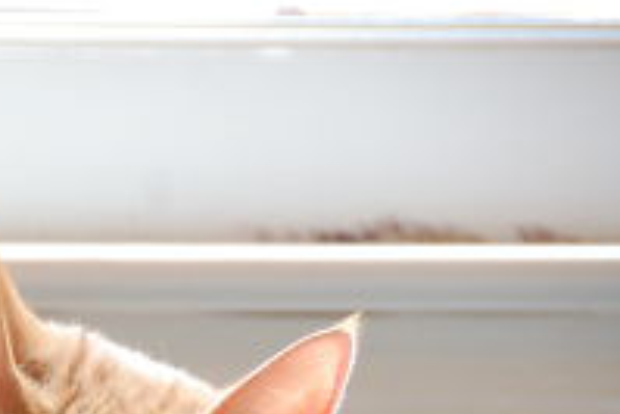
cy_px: 616
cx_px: -304
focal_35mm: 546
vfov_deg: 2.5
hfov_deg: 3.8
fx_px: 9410
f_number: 5.6
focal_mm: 120
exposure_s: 1/60
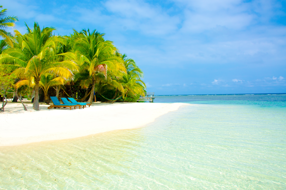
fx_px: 214
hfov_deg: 67.5
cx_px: 143
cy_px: 95
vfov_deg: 47.7
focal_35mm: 27
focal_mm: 18
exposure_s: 1/640
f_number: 9
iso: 100
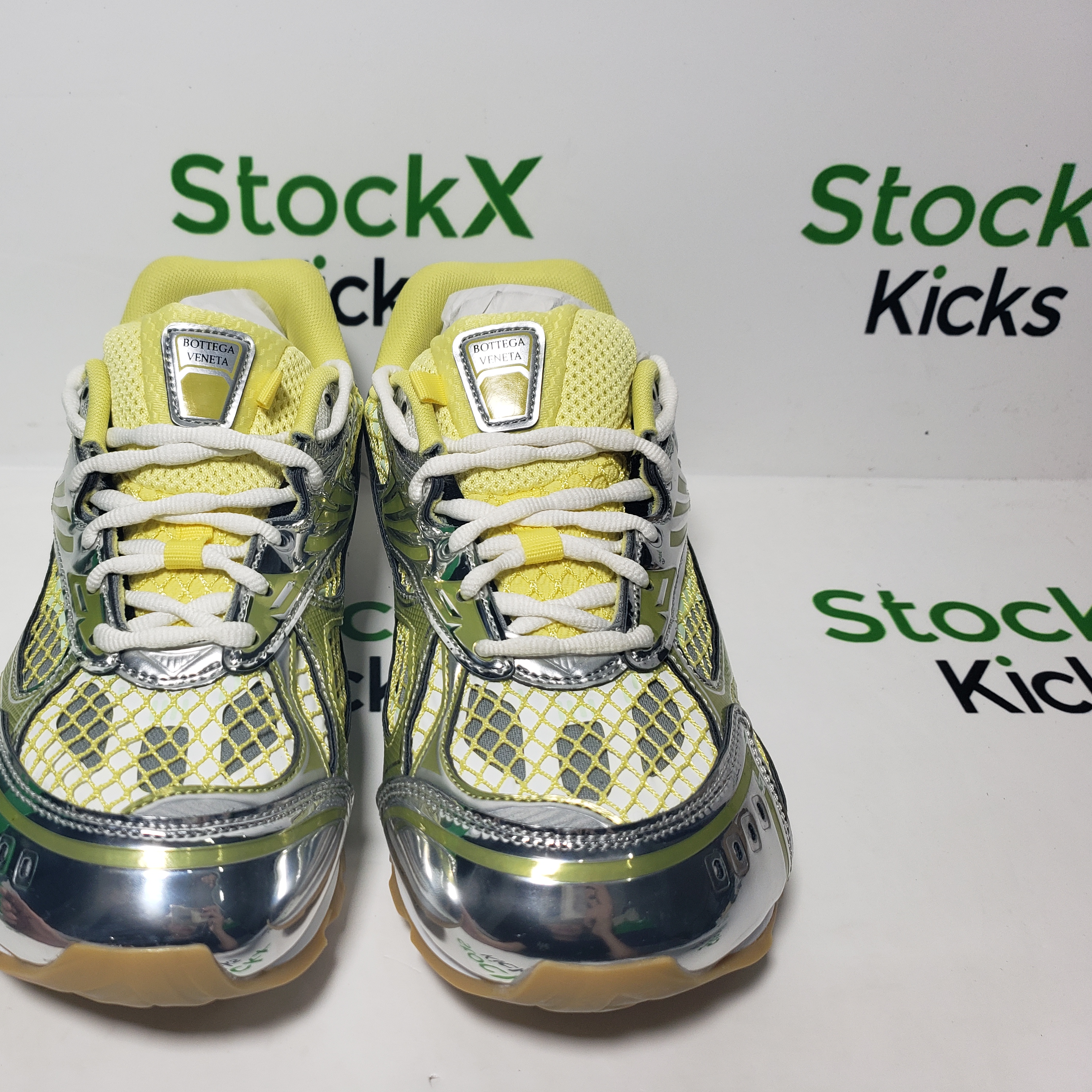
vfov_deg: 52.5
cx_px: 370
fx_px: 1106
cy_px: 549
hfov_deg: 51.6
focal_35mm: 31
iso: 50
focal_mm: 4.3
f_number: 1.5
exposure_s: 1/600
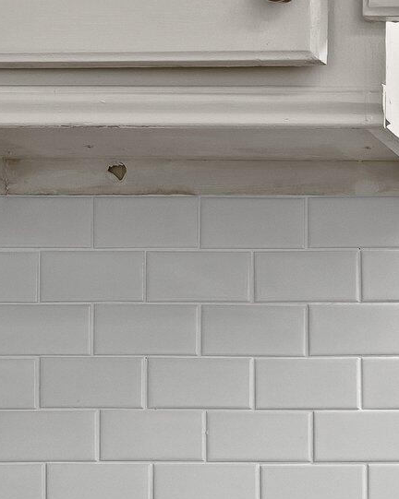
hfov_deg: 10.6
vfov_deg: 14.7
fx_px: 1892
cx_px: 896
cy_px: 563
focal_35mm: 128
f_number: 8
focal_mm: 24
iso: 400
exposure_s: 1/6
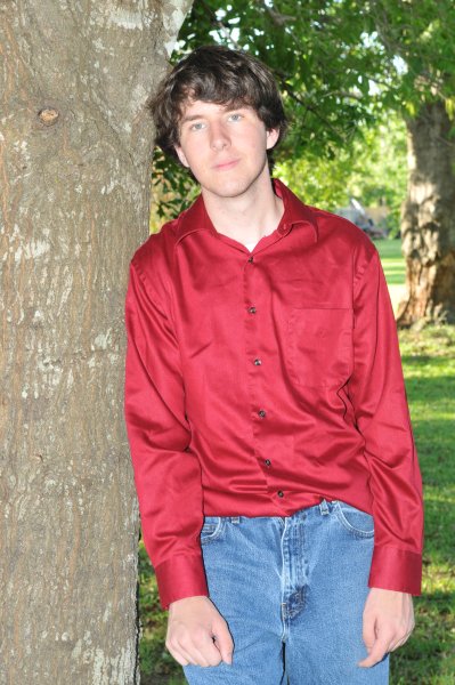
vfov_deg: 26.0
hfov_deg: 17.5
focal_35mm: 78
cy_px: 342
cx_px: 228
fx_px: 1481
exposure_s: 1/60
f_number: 8
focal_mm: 52
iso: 360
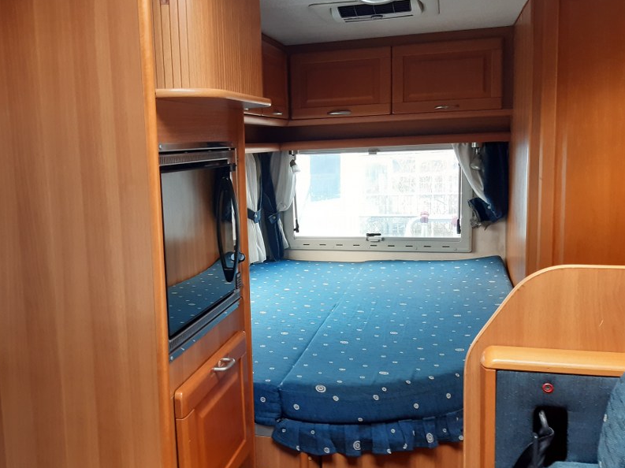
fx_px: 632
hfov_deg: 52.1
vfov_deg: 40.7
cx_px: 237
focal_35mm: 35
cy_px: 223
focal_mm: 3.92
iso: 160
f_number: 1.7
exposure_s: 1/50
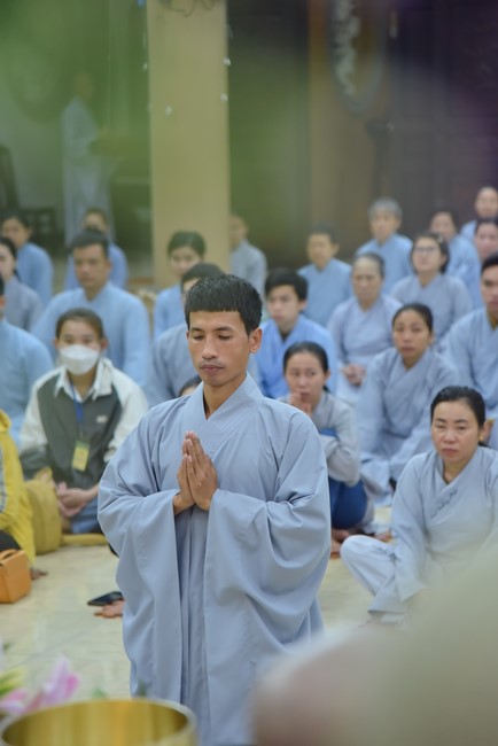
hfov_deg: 11.4
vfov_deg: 17.1
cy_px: 373
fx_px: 2487
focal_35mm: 120
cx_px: 249
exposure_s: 1/80
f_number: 4
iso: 1250
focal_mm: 120
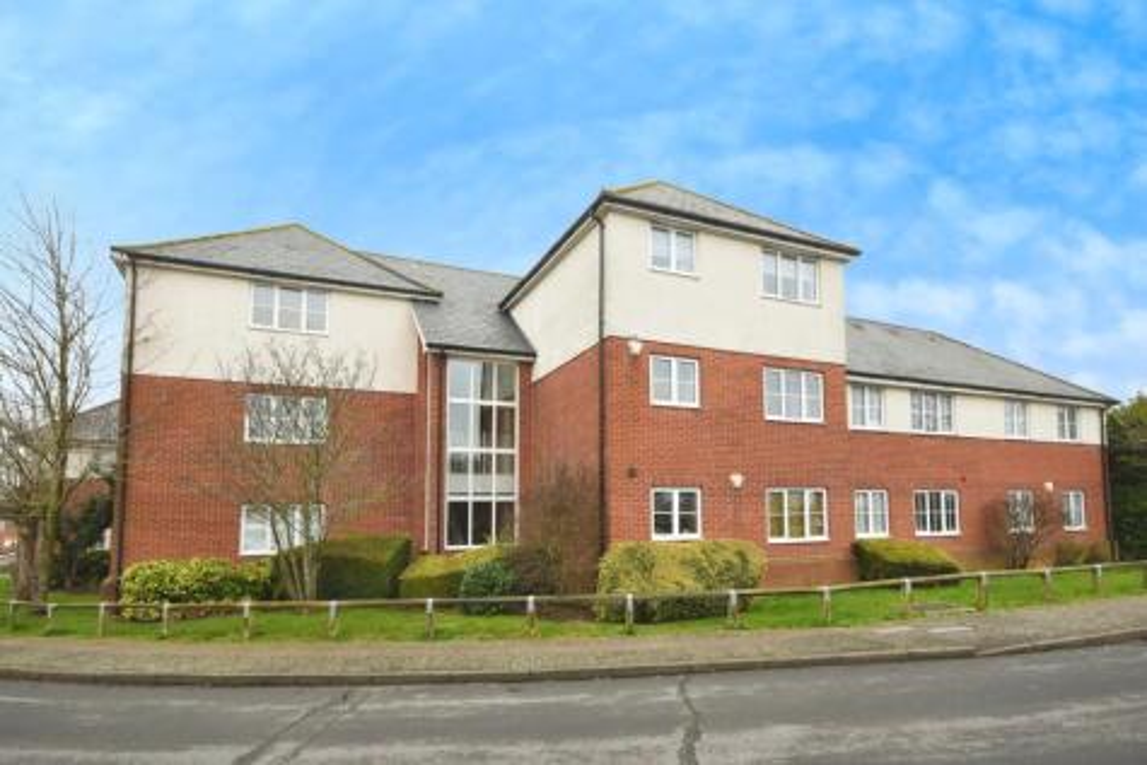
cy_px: 382
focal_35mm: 18
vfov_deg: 67.4
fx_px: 574
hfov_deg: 90.0
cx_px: 574
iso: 640
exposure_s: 1/160
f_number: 8
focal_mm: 12
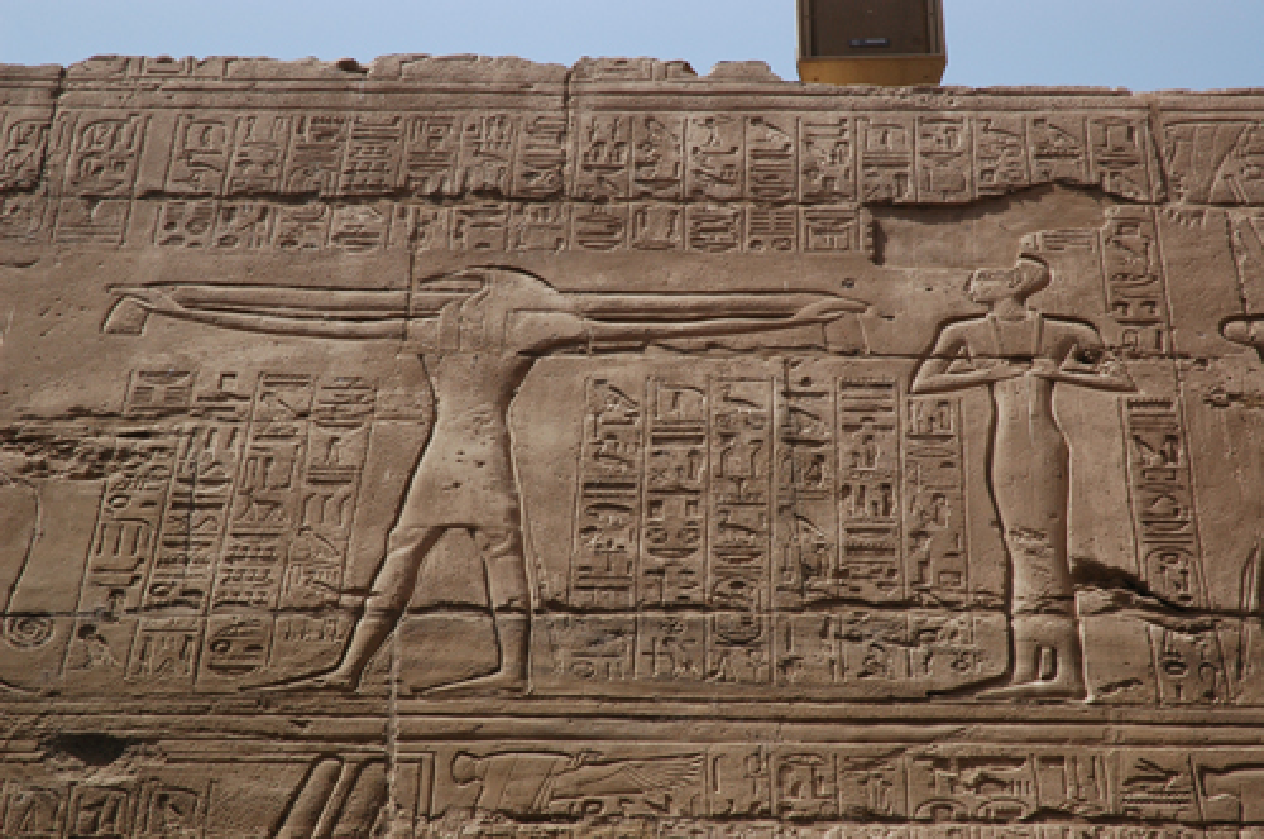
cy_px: 420
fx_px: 3682
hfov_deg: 19.5
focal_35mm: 105
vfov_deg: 13.0
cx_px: 632
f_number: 10
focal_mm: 70
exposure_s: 1/400
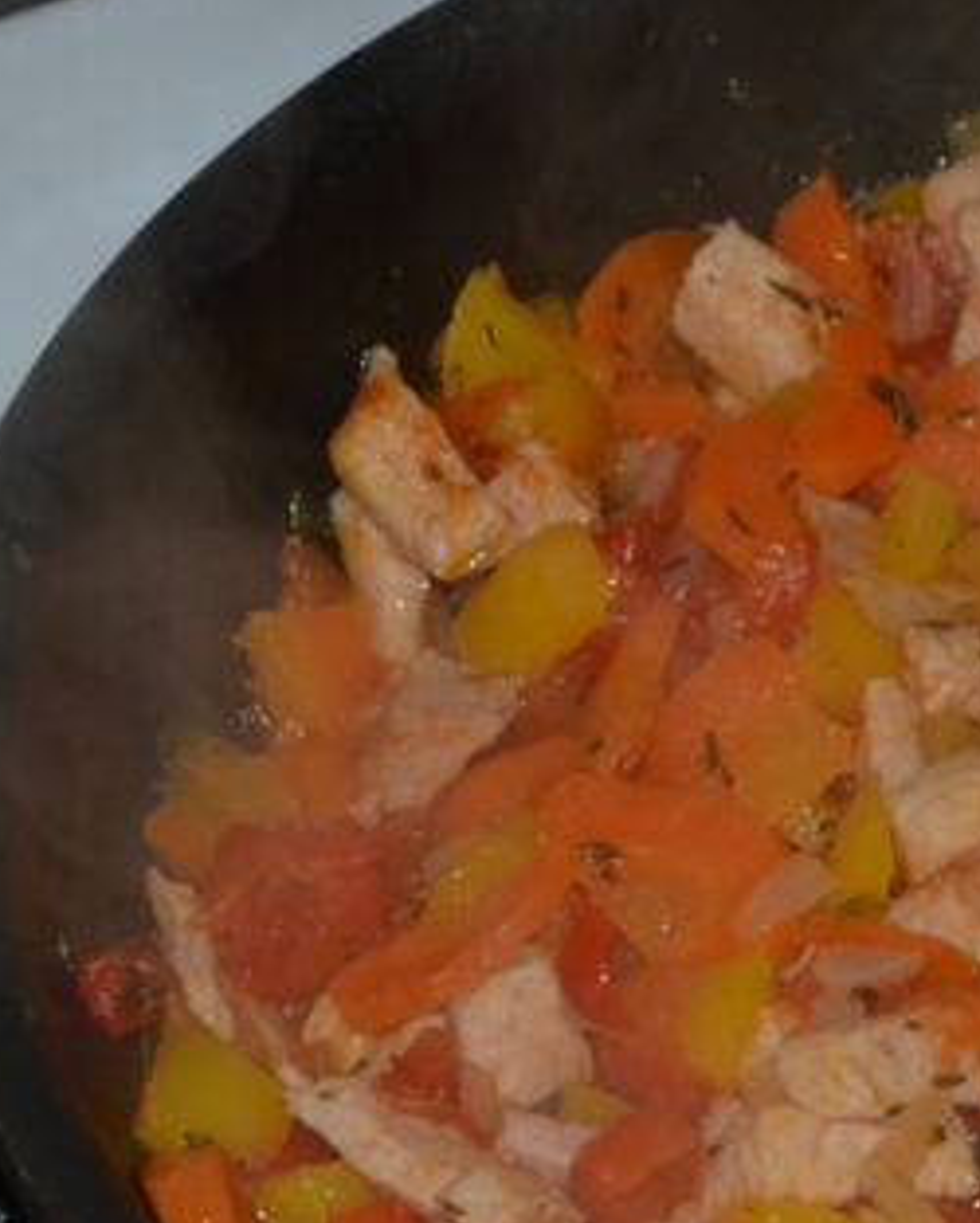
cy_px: 833
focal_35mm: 126
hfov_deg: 11.9
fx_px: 4564
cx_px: 1247
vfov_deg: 15.2
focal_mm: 40
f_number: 8
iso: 100
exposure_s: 1/60
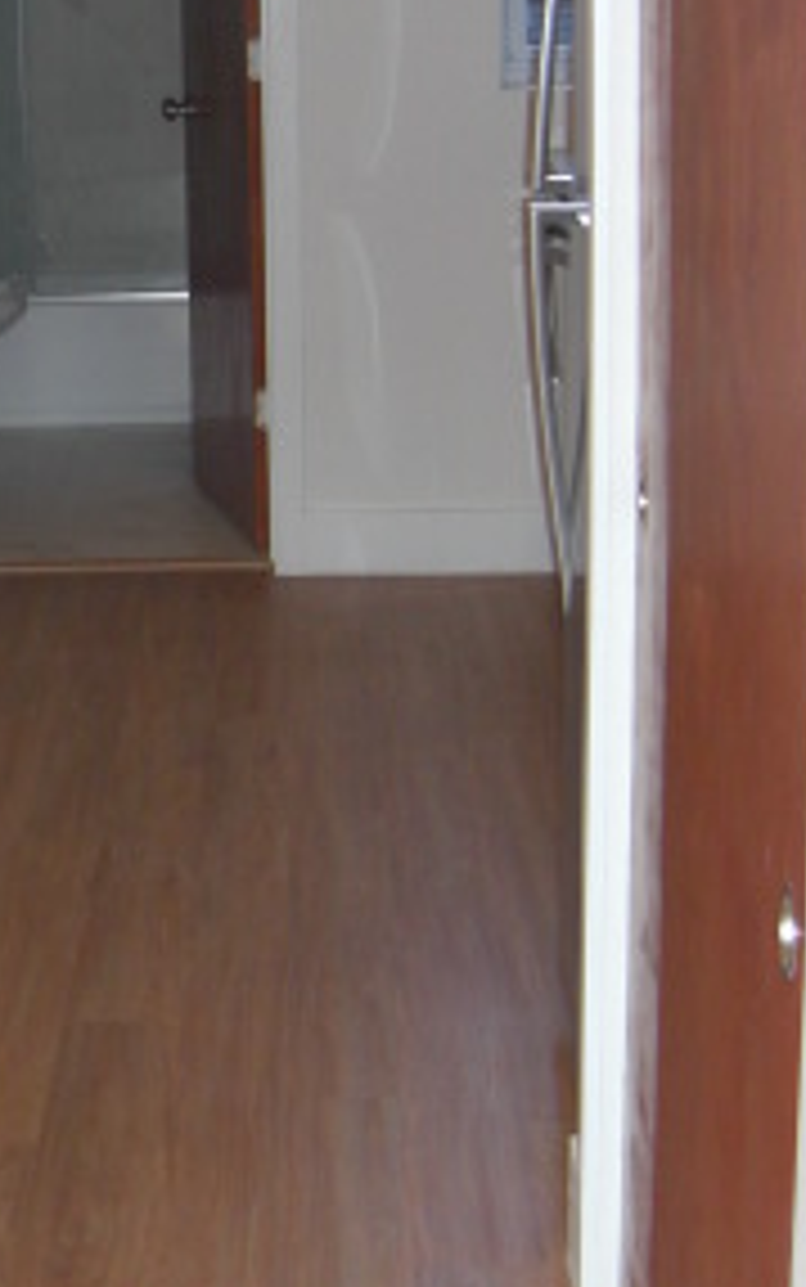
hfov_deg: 14.0
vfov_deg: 23.0
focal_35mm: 90
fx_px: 3160
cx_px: -216
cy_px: 558
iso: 200
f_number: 2.8
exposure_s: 1/60
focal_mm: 7.9
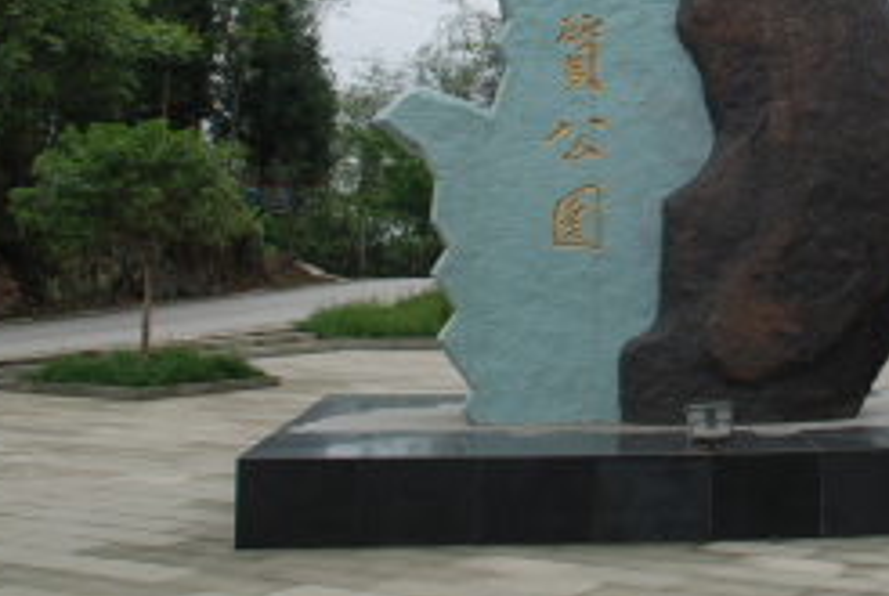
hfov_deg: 31.4
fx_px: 1509
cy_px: 70
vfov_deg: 21.9
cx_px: 791
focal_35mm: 61
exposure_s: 1/200
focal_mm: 20
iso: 200
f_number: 7.1
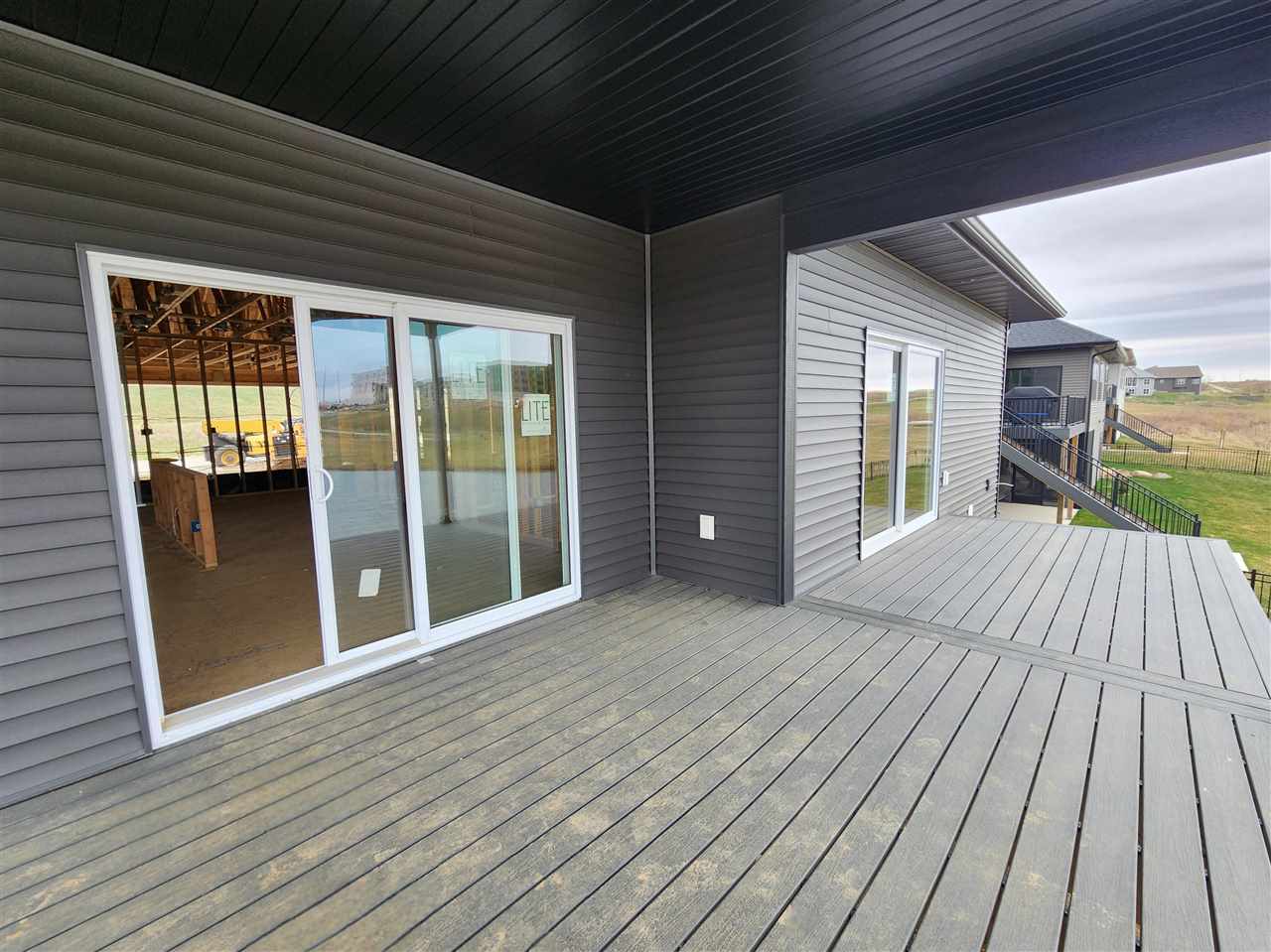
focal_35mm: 13
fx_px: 477
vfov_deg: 89.9
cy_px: 476
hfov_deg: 106.2
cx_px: 636
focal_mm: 2.2
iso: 50
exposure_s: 1/175
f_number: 2.2
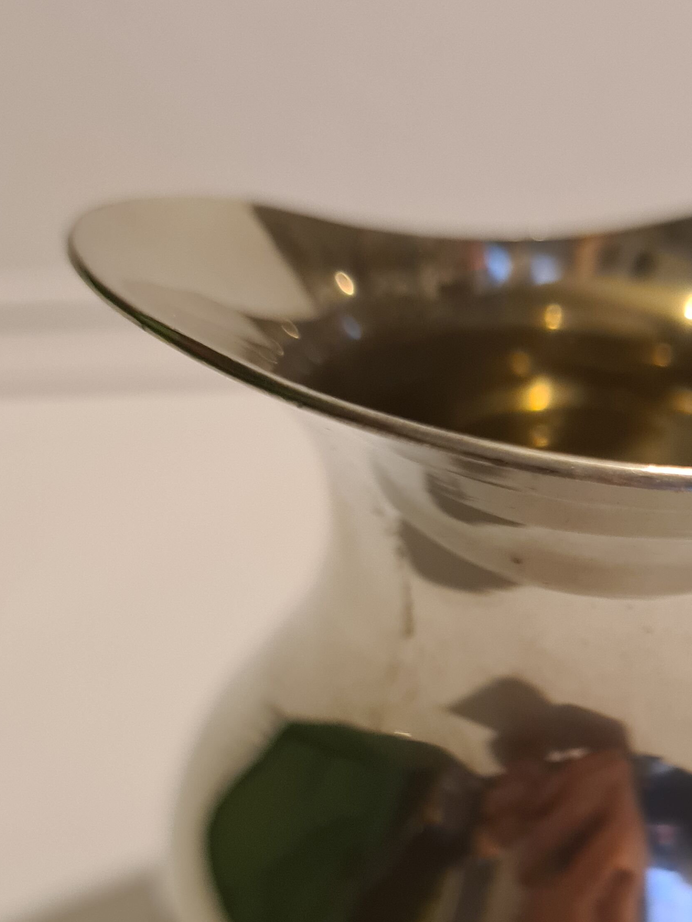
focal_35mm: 47
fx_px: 1253
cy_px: 615
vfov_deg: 39.9
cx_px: 581
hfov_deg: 29.9
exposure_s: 1/50
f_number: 1.8
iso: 400
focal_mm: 5.4
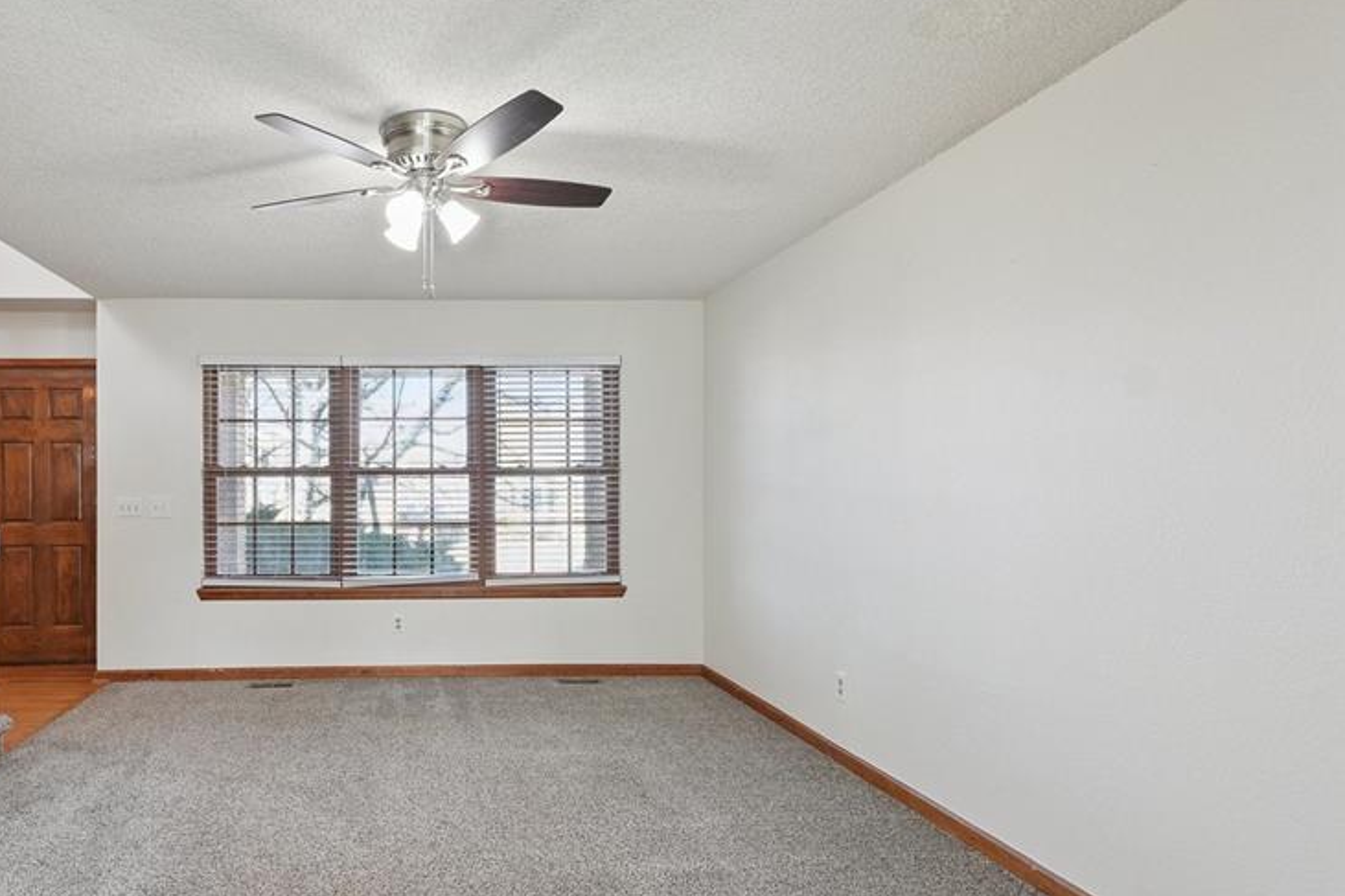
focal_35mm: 21
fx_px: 784
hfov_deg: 79.3
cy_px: 497
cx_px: 480
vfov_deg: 59.3
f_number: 8
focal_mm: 10
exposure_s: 1/25
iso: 640
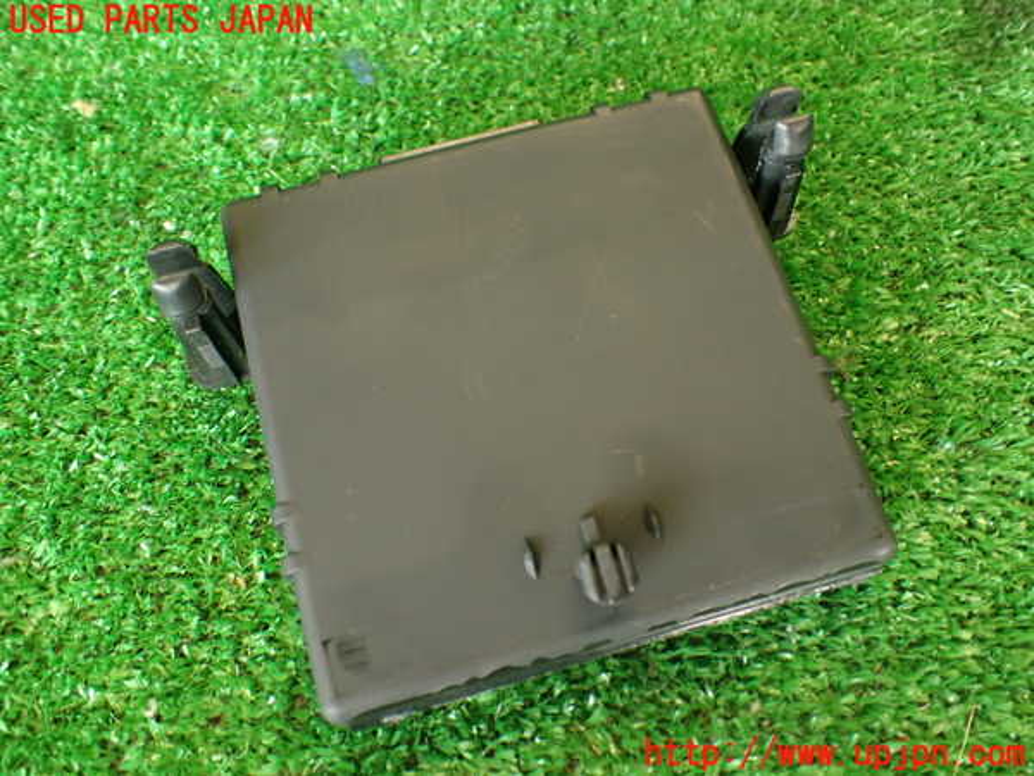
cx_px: 517
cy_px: 388
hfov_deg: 56.8
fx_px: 956
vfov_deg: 44.2
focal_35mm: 32
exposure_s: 1/30
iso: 250
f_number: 2.4
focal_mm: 5.79
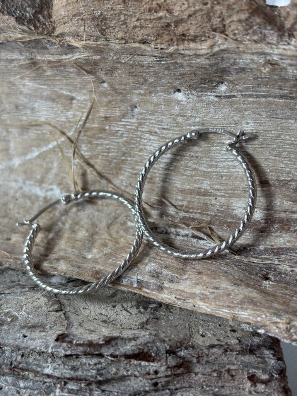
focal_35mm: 52
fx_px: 595
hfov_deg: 28.0
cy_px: 198
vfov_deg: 36.8
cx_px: 148
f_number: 1.6
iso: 50
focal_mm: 5.96
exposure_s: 1/79
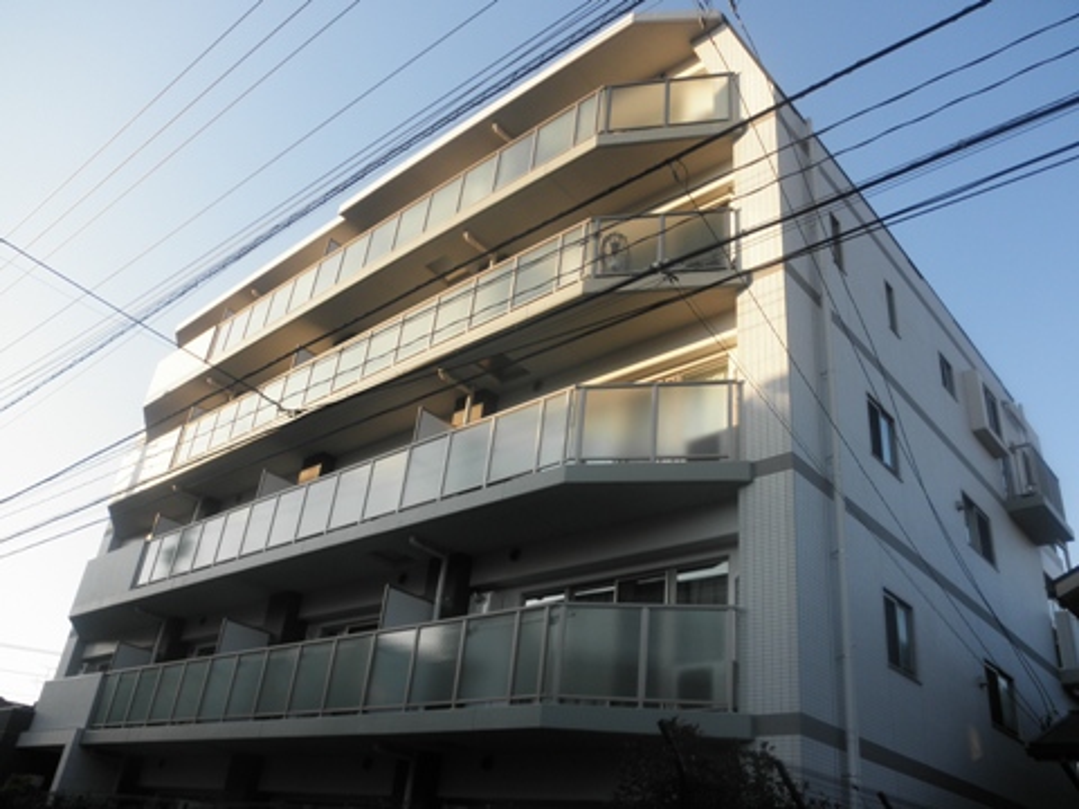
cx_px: 540
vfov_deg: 49.7
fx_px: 873
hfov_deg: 63.4
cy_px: 404
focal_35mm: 28
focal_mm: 5
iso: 64
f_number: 3
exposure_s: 1/250
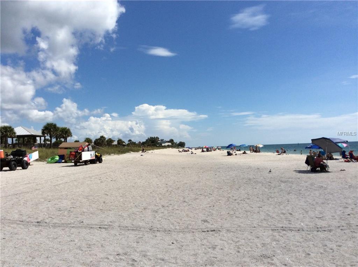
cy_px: 134
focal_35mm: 33
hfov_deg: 55.4
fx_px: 341
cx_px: 179
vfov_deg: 42.8
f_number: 2.4
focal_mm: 3.3
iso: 32
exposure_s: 1/3185
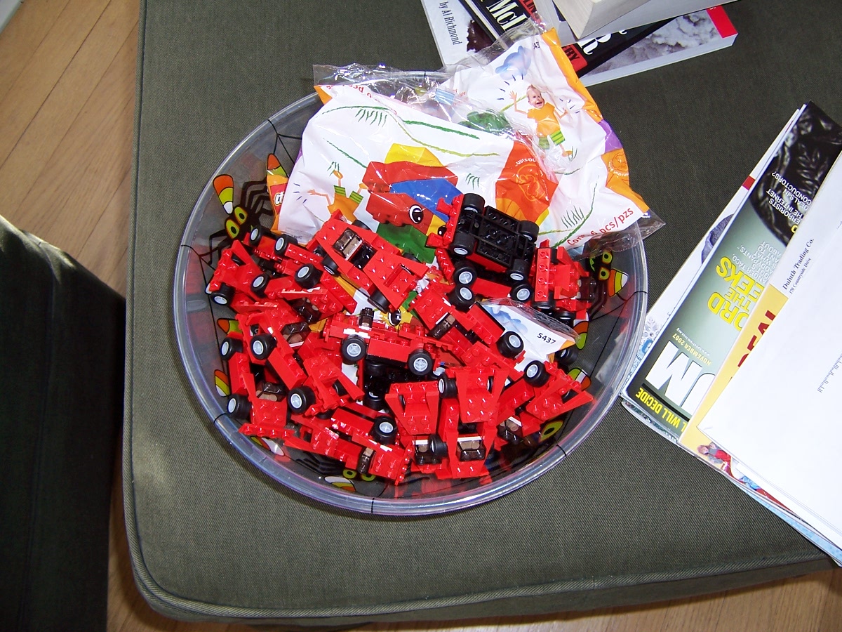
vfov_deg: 42.9
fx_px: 803
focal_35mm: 33
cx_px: 421
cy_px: 316
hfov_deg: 55.4
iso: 80
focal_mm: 5.5
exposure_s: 1/60
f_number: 2.8
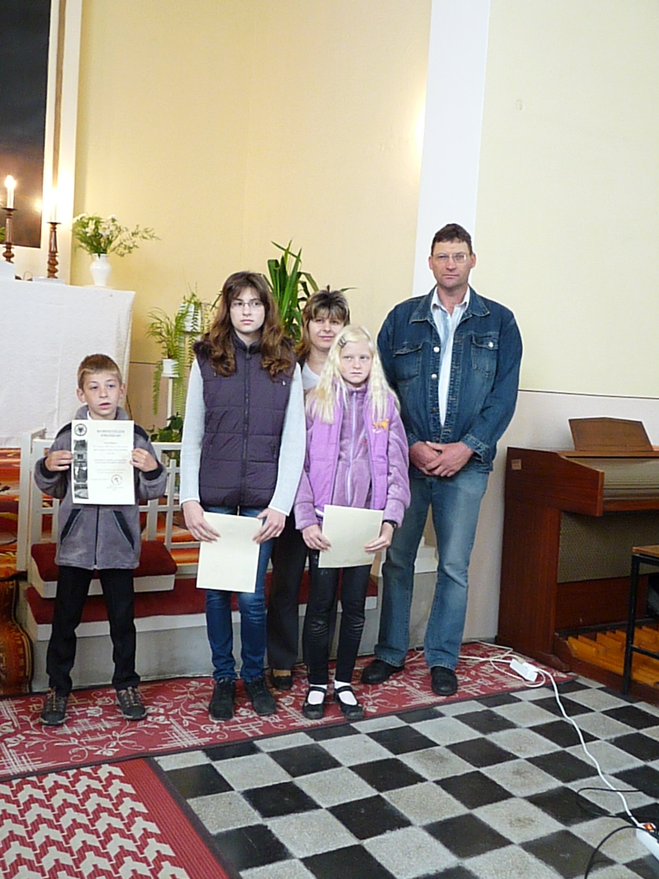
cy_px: 440
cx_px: 330
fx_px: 863
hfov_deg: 41.8
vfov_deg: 54.0
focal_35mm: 34
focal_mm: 6
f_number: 3
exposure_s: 1/30
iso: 1000
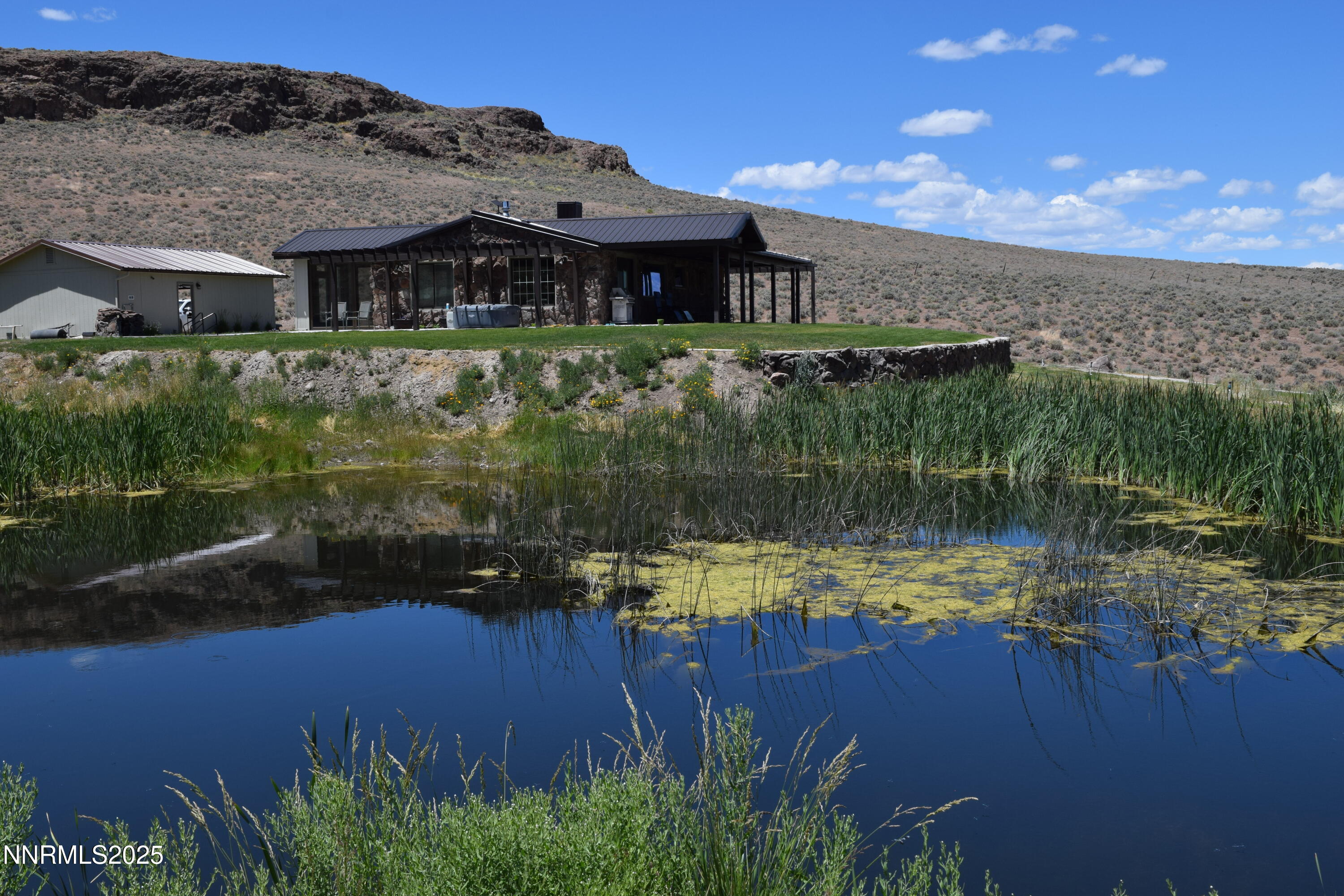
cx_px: 672
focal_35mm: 38
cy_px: 448
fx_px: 1400
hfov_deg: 51.3
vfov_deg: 35.5
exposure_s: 1/400
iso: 200
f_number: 10
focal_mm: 25
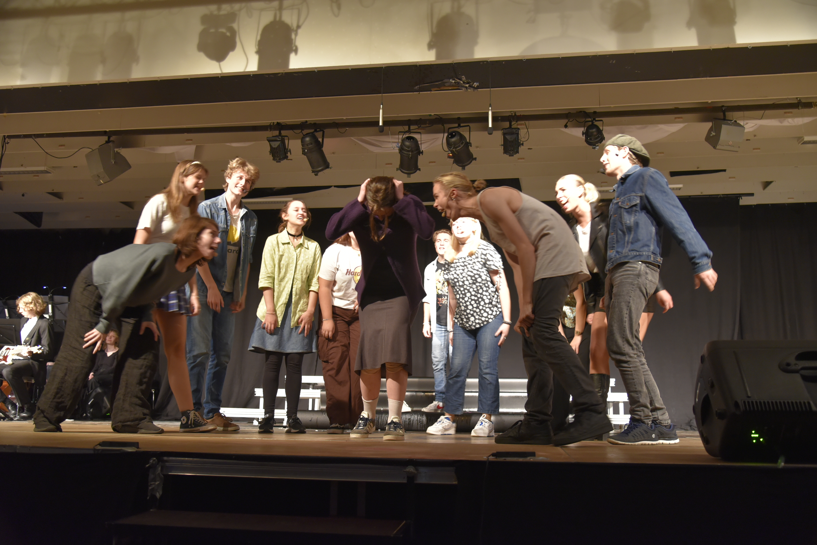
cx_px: 408
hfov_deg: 60.3
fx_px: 704
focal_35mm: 31
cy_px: 272
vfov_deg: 42.4
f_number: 4
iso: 2000
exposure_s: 1/20
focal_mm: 31
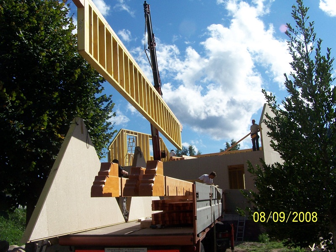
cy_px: 126
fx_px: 369
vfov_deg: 37.7
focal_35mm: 38
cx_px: 168
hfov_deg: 49.0
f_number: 5.6
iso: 80
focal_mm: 6.3
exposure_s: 1/750
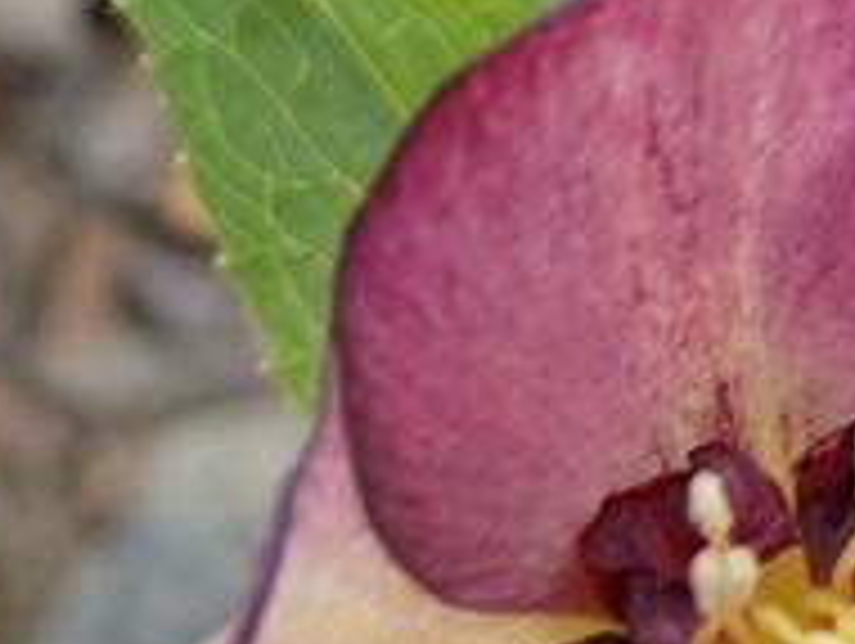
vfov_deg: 12.6
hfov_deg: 16.3
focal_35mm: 116
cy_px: 721
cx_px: 1017
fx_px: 2869
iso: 80
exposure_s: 1/40
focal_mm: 8.1
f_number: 3.7
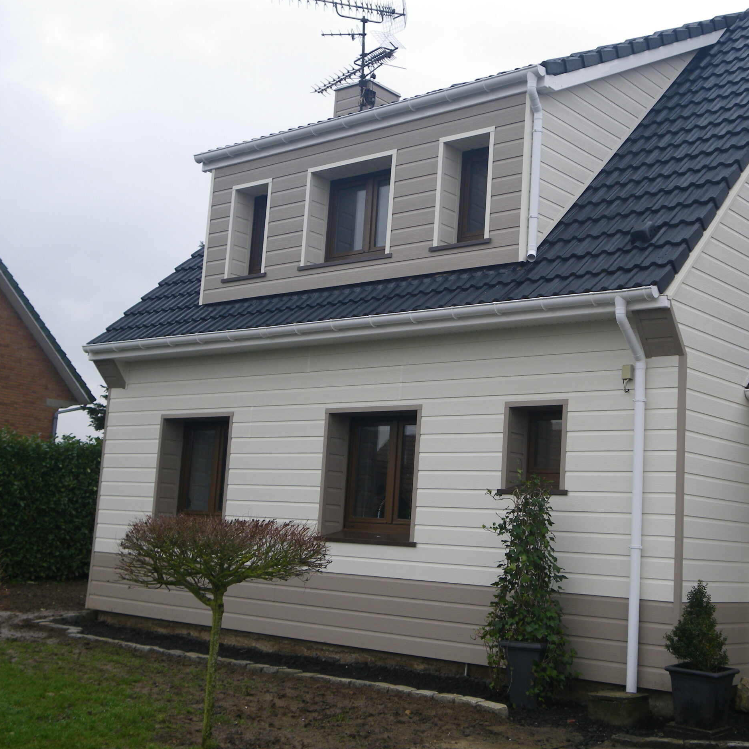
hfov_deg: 36.0
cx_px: 432
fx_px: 1151
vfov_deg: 36.1
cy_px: 372
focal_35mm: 47
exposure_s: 1/200
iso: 80
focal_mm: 6.9
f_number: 3
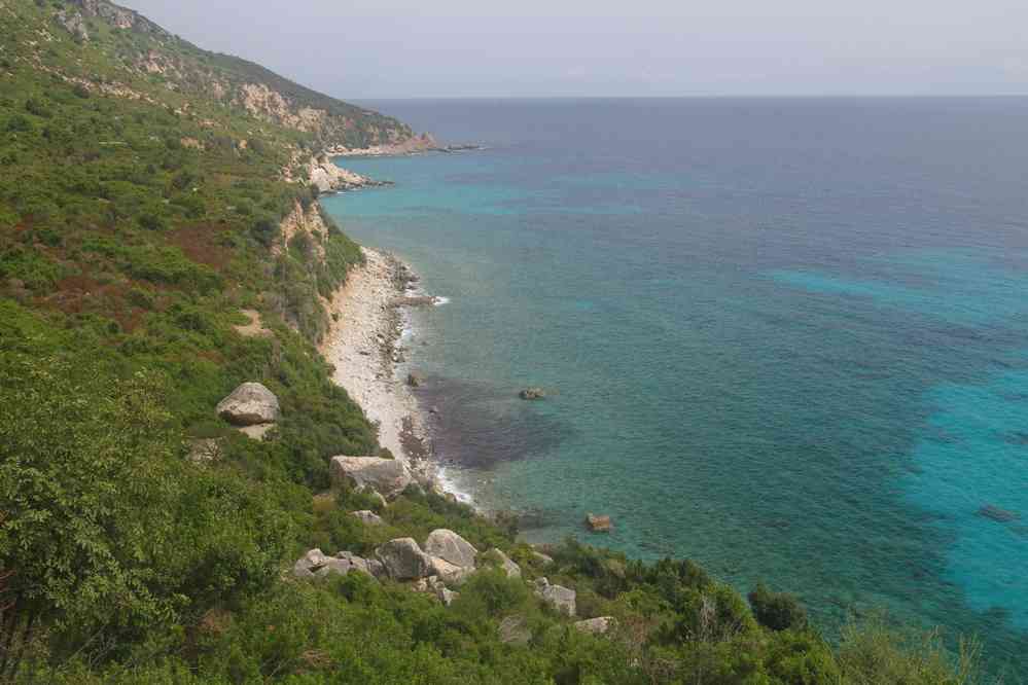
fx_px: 1114
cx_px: 514
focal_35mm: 39
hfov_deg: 49.6
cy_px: 342
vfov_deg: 34.2
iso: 200
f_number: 11
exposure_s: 1/80
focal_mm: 26
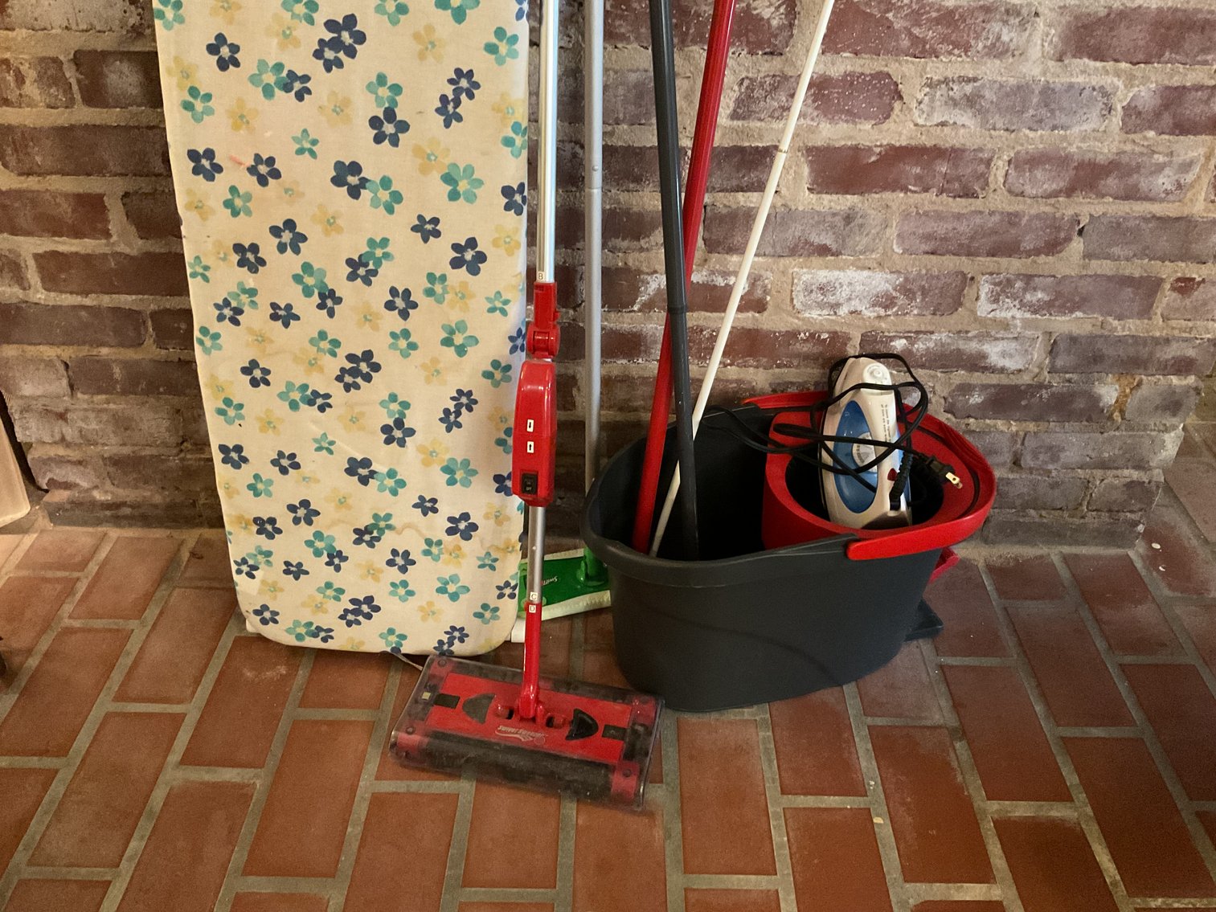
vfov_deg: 48.2
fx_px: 1019
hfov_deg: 61.7
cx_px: 608
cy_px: 456
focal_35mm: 29
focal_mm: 3
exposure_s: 1/30
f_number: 1.8
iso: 500
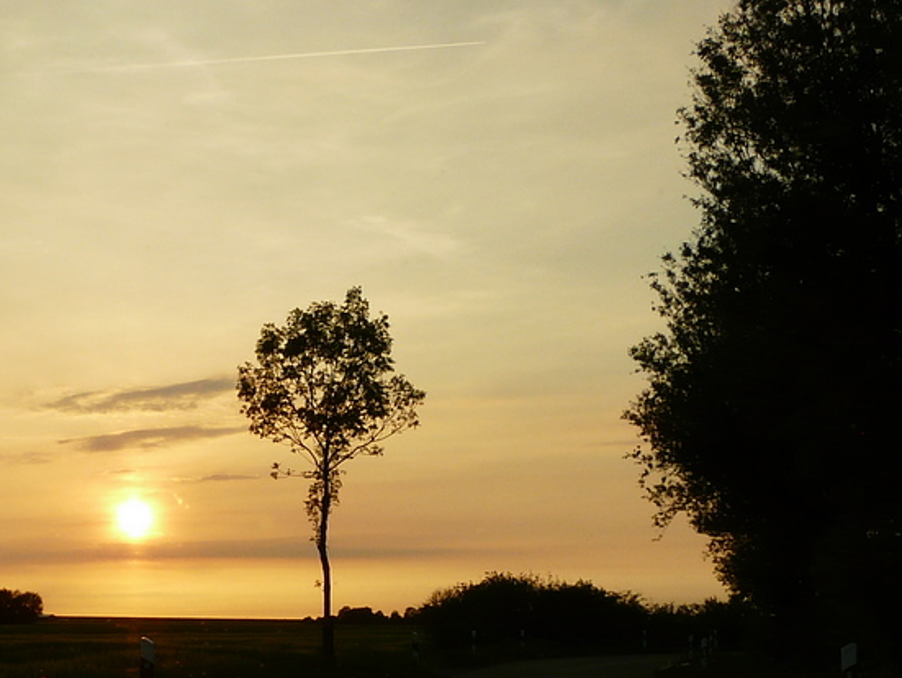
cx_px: 123
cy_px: 578
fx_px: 1356
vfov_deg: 27.3
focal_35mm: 52
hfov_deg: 35.1
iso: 100
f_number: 5.6
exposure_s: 1/250
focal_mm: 4.6
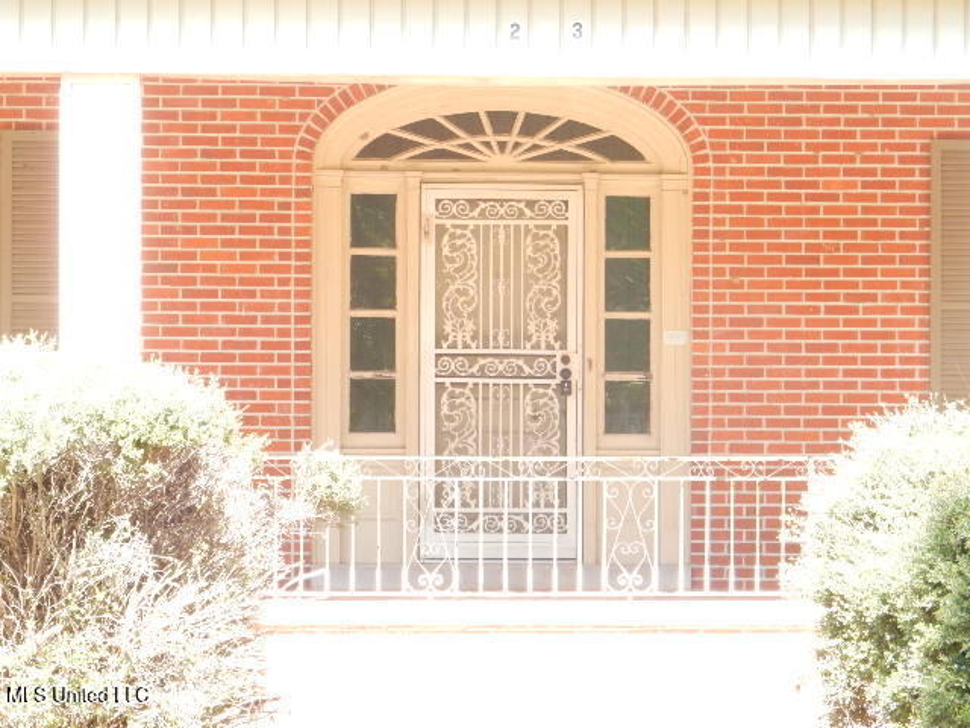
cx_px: 485
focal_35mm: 139
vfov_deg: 10.7
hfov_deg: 14.2
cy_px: 364
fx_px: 3895
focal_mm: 24.7
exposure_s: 1/40
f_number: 6
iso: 180
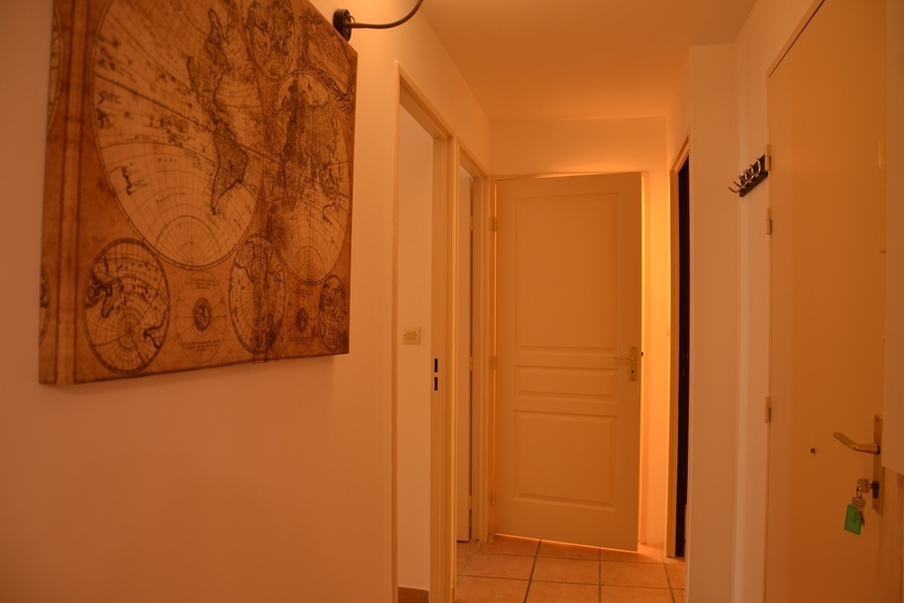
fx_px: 678
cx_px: 452
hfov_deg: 67.4
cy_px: 302
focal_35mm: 27
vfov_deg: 47.9
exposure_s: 1/4
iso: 100
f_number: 3.5
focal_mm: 18
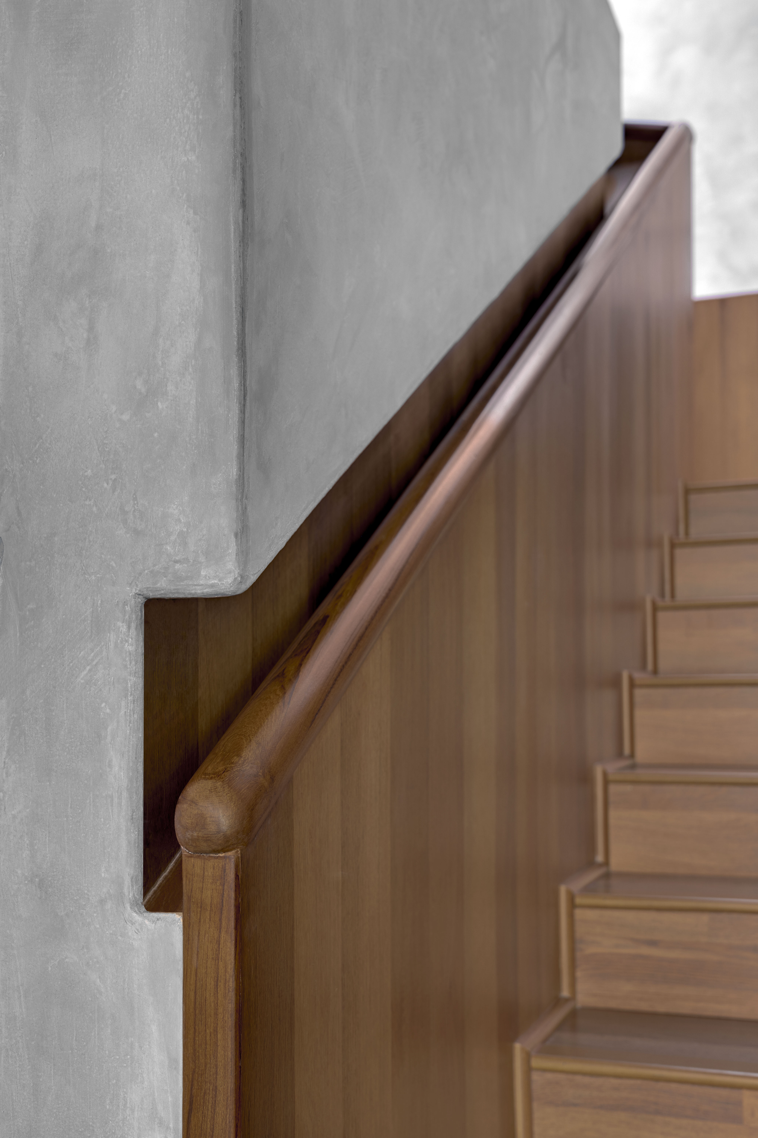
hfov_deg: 32.6
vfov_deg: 47.4
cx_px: 379
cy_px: 569
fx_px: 1295
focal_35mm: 41
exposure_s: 2
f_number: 5.6
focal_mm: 41
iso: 200
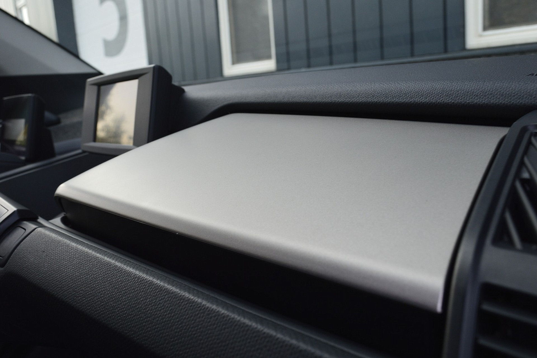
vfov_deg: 36.9
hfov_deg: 53.1
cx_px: 268
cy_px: 179
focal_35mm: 36
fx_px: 537
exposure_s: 1/80
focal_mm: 24
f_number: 9
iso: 400
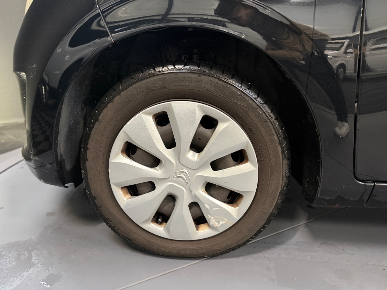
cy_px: 145
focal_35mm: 24
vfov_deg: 56.8
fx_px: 268
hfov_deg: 71.6
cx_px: 194
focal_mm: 6.76
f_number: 1.78
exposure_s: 1/33
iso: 640
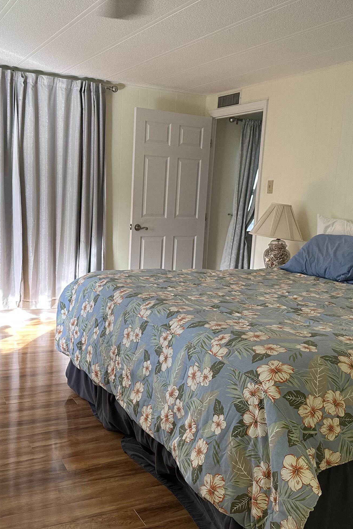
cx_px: 160
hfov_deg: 35.0
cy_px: 277
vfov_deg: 50.7
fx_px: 559
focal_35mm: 38
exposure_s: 1/120
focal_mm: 6.86
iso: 200
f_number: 1.78
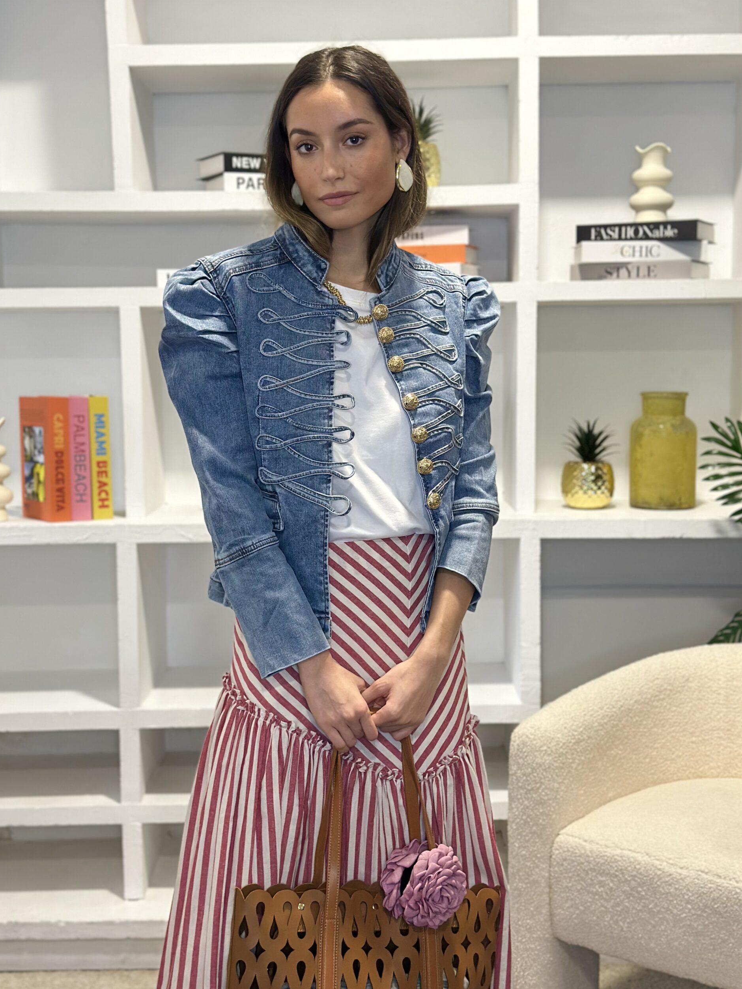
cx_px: 366
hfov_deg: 29.7
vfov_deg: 38.9
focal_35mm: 49
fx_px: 1400
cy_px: 496
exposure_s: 1/50
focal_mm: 6.86
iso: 250
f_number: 1.78
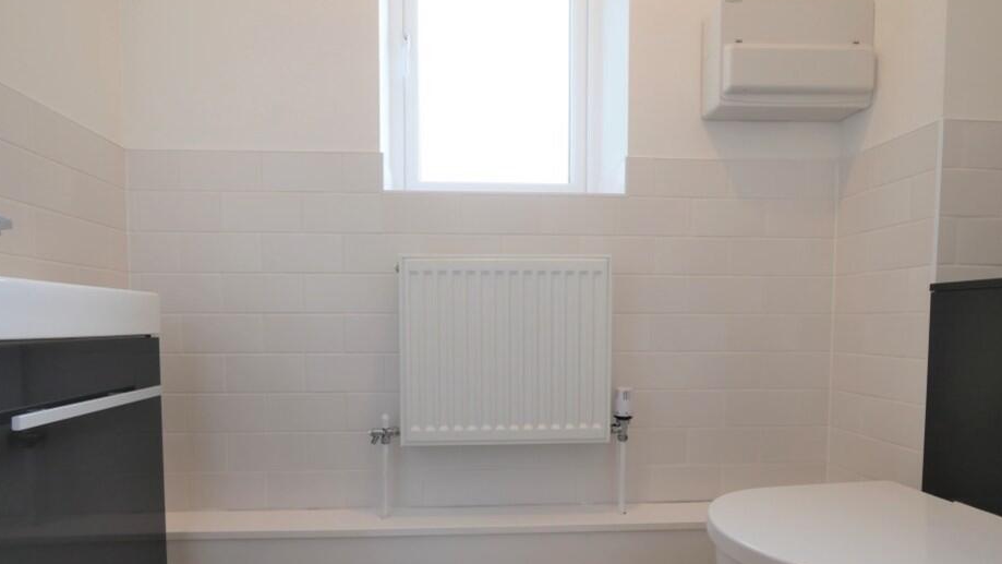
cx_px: 481
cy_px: 341
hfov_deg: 95.9
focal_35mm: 17
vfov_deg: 63.3
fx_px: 452
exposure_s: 1/80
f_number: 4
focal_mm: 7
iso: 200
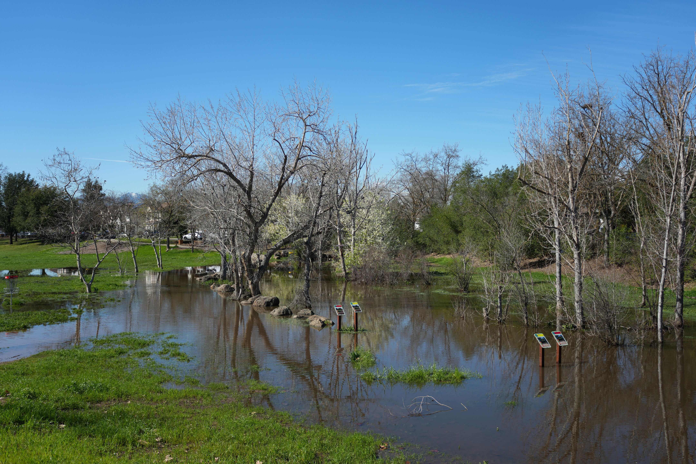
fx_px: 657
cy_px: 232
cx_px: 348
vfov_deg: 38.9
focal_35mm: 34
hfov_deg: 55.8
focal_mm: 34
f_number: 4.5
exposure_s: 1/1250
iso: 160
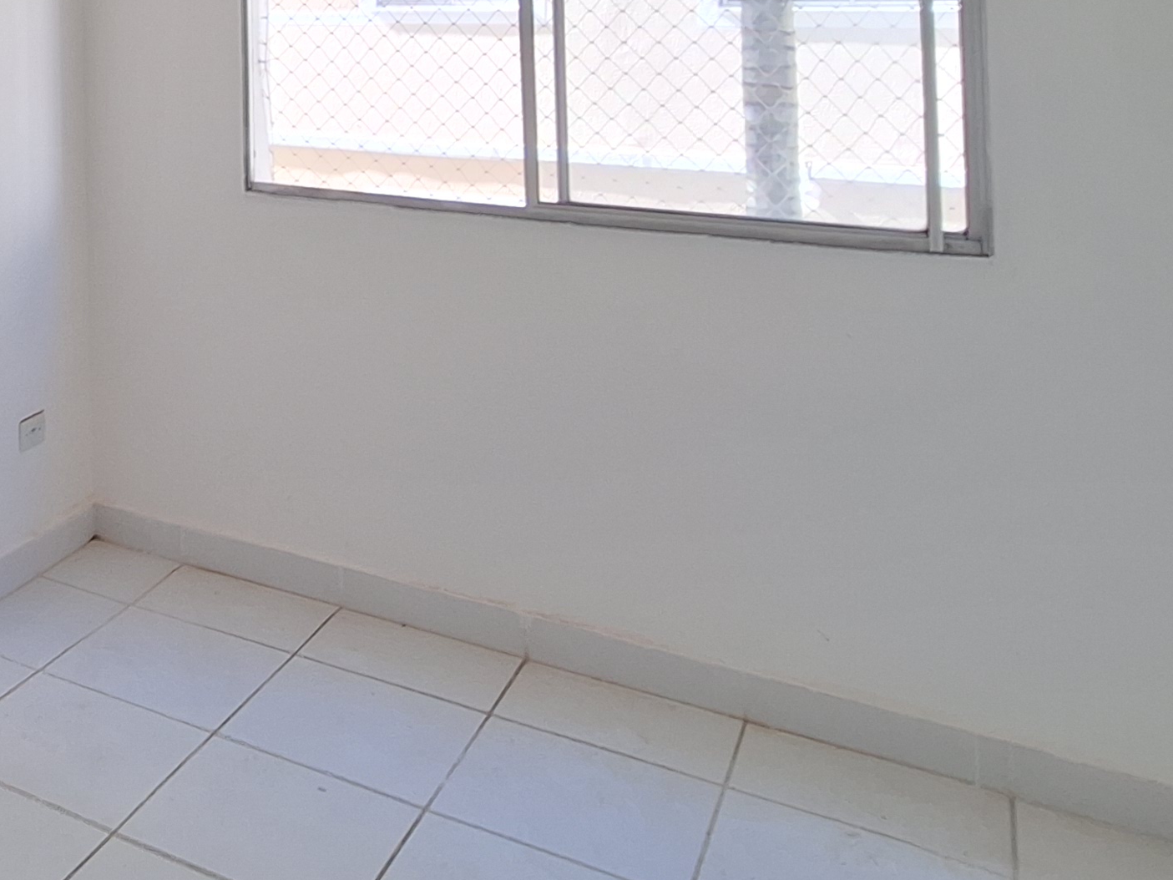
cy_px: -14
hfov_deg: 40.1
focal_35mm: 37
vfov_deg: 34.8
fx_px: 1254
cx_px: -135
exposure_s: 1/120
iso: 50
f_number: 2.2
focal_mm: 1.74
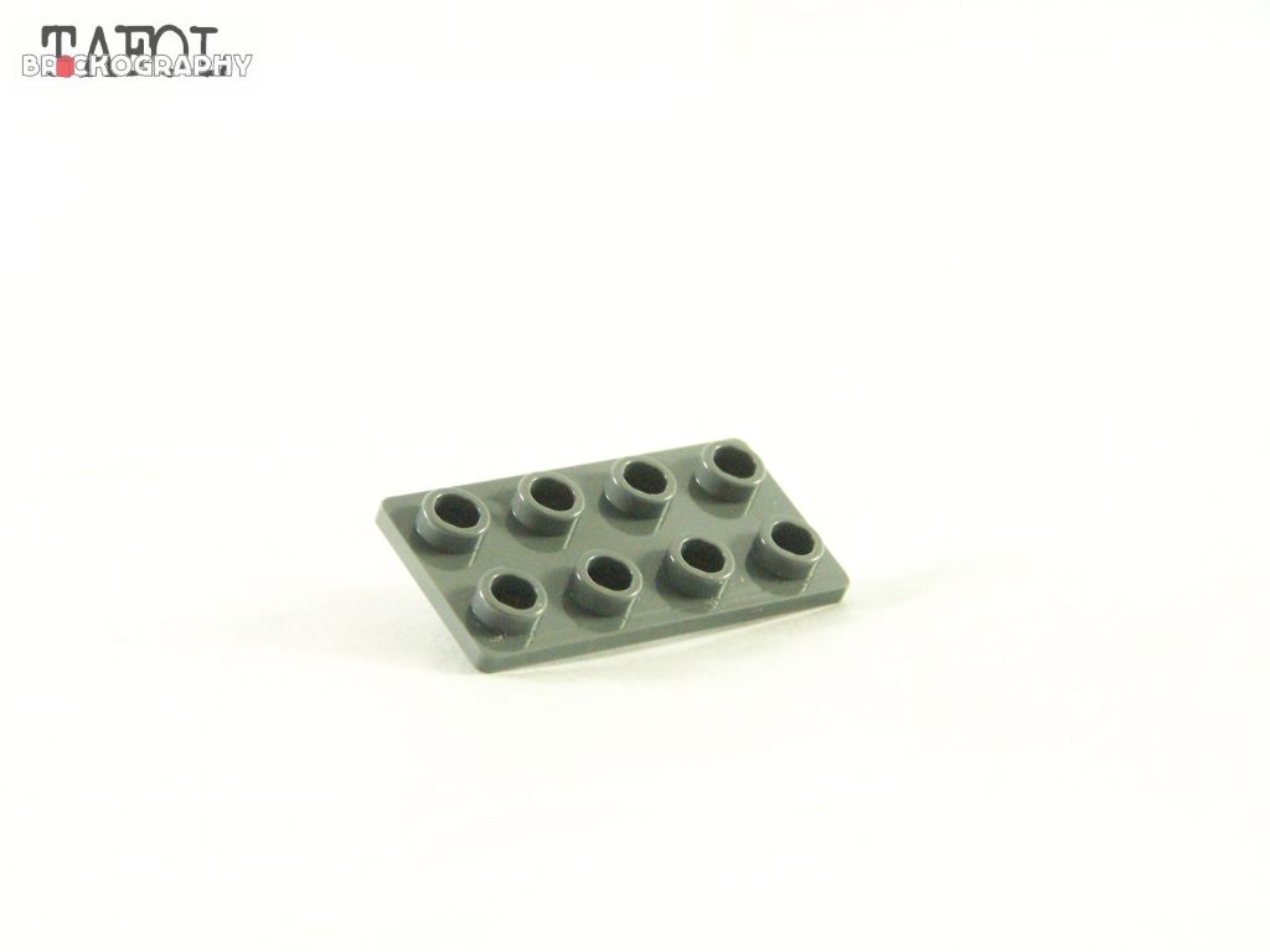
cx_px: 635
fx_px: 3852
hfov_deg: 18.7
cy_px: 476
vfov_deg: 14.1
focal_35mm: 105
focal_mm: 17.5
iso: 400
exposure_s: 1/60
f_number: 3.6
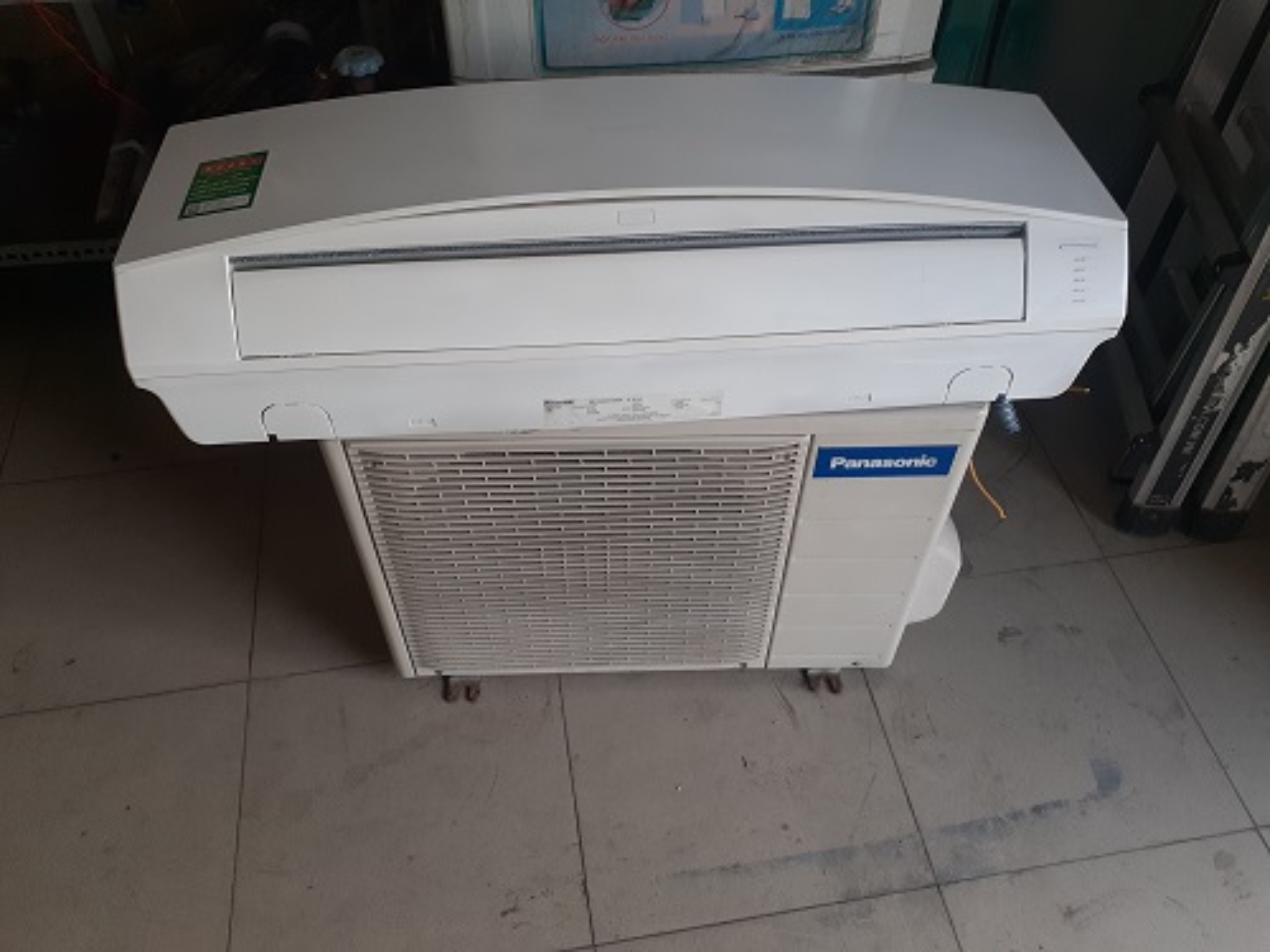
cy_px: 476
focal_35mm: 27
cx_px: 635
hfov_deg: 65.3
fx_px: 991
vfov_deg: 51.4
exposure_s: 1/100
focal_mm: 3.6
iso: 50
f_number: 1.9
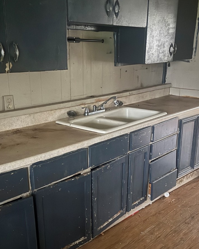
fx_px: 294
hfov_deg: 37.3
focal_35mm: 40
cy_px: 160
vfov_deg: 45.3
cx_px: 104
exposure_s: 1/27
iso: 1600
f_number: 1.78
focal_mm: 6.76
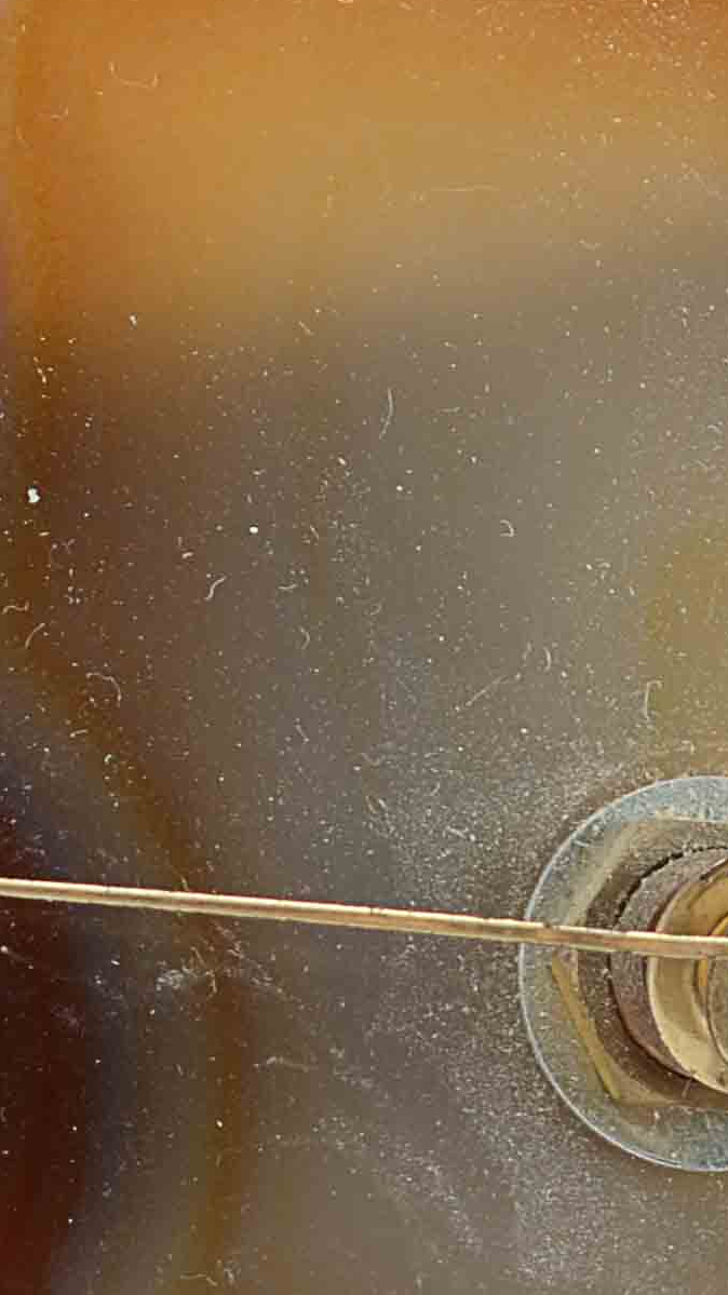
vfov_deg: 7.4
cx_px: 1001
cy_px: 1003
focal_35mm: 290
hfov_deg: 4.2
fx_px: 9962
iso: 100
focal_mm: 45
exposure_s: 1/80
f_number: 9
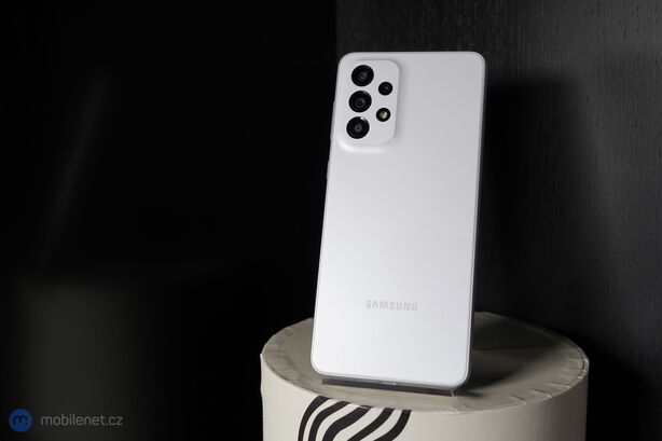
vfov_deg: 31.9
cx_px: 331
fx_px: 772
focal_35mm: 42
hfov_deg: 46.4
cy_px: 220
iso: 1250
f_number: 7.1
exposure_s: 1/200
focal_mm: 42
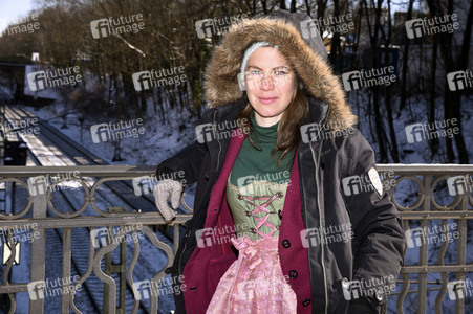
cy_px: 157
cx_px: 236
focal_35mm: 65
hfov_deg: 31.0
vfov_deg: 20.9
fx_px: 853
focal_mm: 65
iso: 200
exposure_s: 1/160
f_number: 10
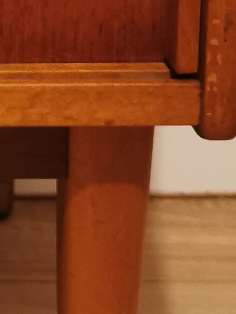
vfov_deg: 11.6
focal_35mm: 155
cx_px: -204
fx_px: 1408
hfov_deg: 9.1
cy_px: -284
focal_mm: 5.58
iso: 400
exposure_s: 1/33.3
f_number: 1.8
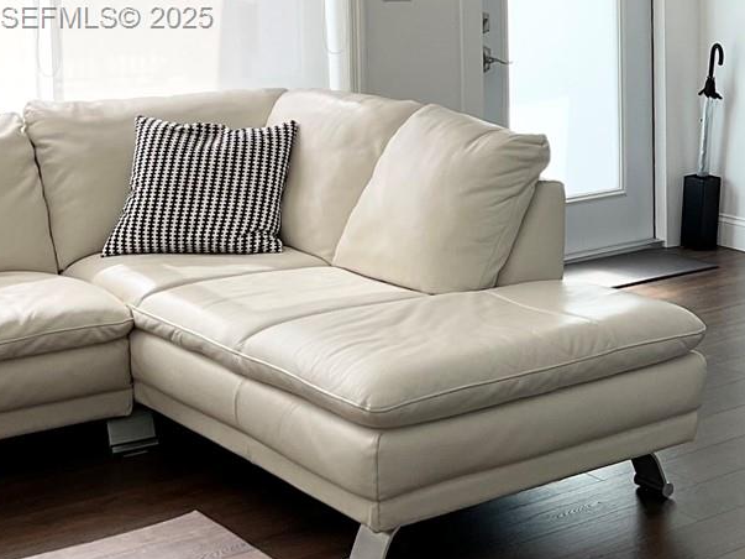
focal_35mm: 77
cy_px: 19
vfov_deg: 18.7
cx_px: 815
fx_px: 1657
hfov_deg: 23.8
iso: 16
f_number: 1.8
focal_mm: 3
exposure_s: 1/184
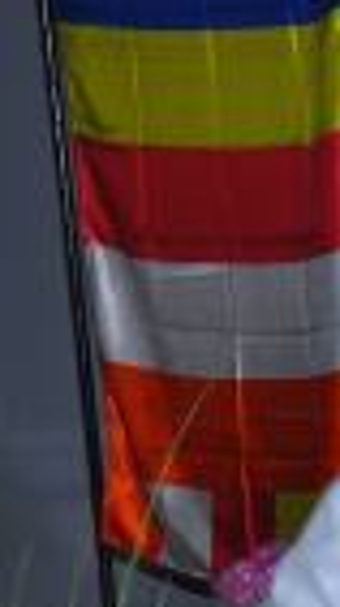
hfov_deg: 4.2
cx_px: 1016
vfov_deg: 7.6
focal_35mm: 280
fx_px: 4501
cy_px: 736
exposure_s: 1/160
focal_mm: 42
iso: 400
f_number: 7.1
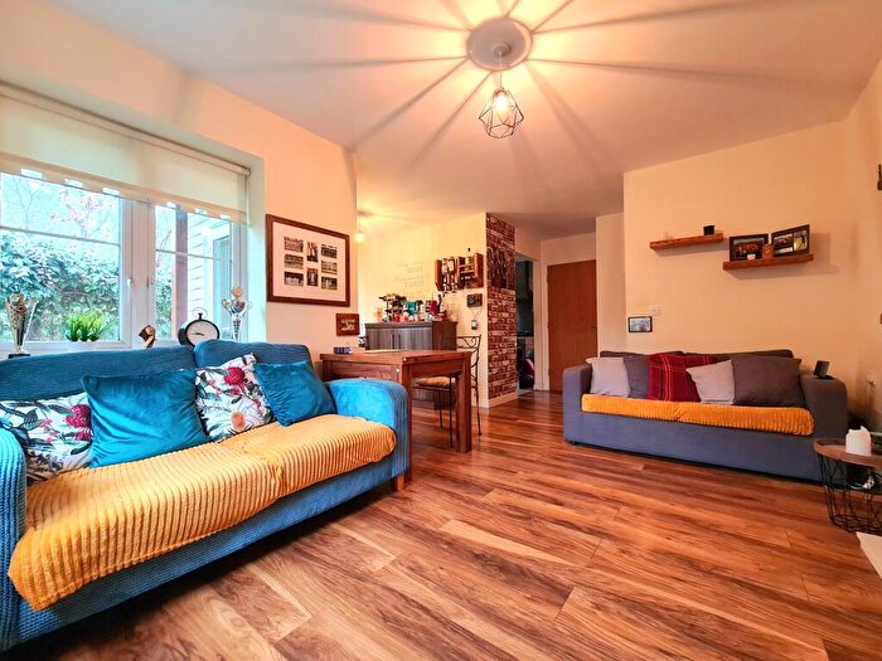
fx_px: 331
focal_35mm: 13
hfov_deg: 106.2
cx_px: 441
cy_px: 330
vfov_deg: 89.9
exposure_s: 1/33
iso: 320
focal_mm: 2.22
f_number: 2.2
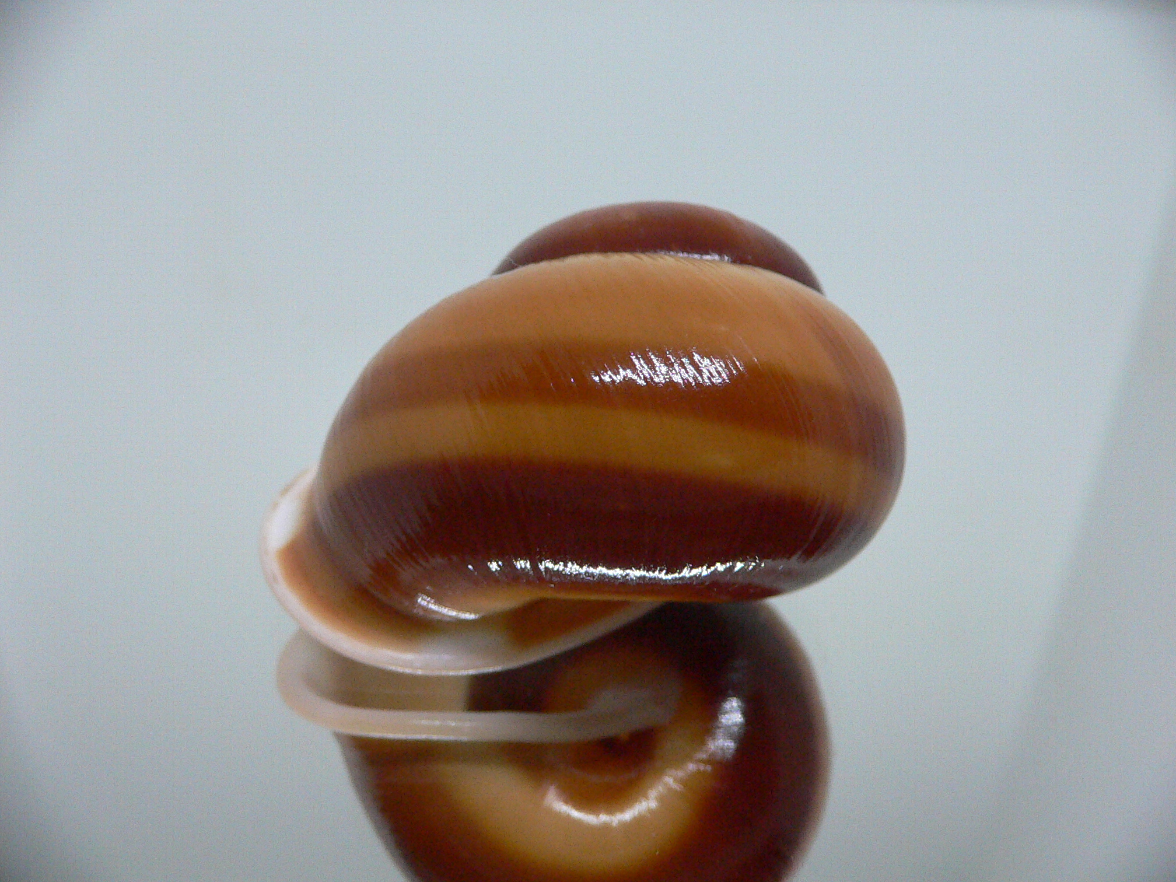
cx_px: 588
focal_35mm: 35
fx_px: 1189
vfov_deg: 40.7
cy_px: 441
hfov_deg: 52.6
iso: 200
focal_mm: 4.6
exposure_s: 1/50
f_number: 2.8
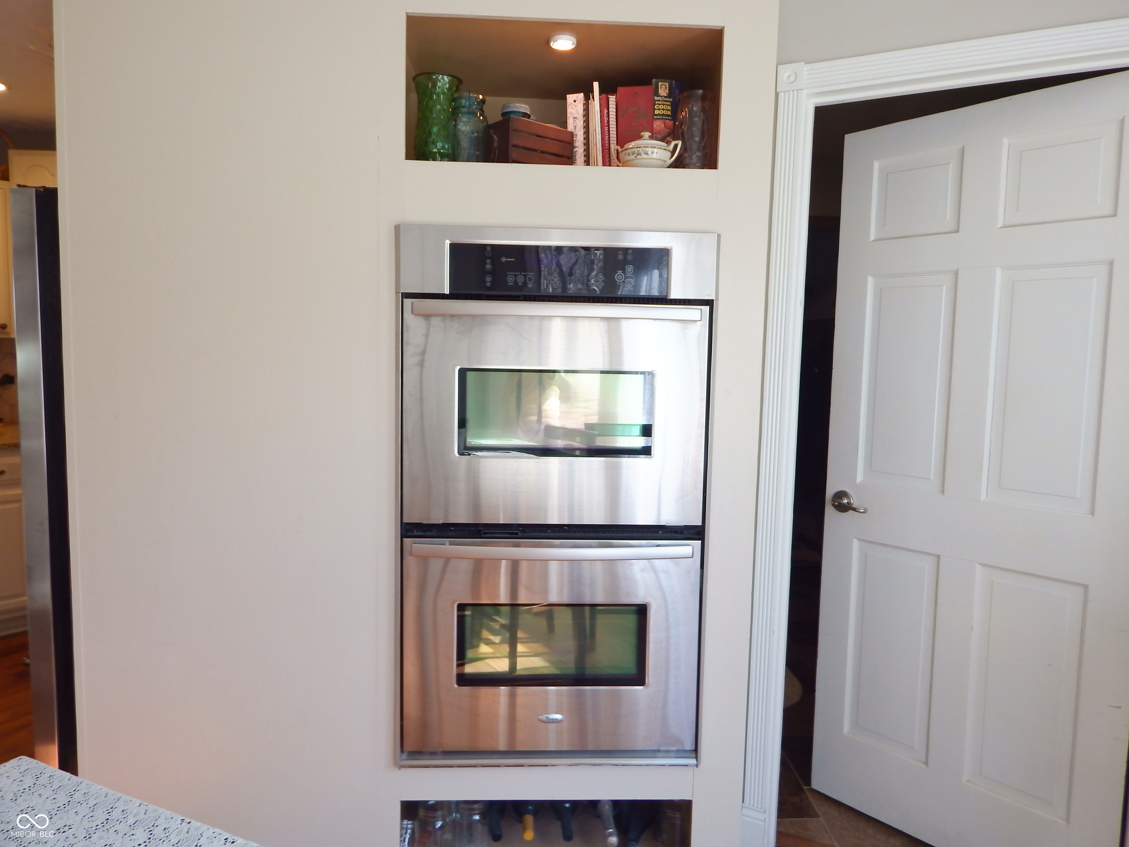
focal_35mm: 22
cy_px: 424
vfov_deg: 61.1
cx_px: 564
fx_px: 718
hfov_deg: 76.4
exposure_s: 1/60
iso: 125
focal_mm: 4
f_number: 3
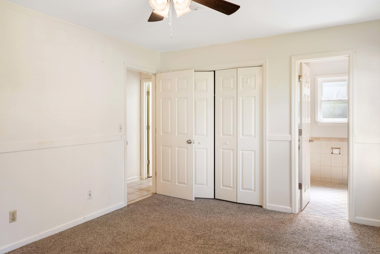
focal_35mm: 25
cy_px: 127
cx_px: 190
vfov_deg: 51.3
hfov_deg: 71.5
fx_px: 264
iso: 320
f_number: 8
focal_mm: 17
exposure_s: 1/2.5
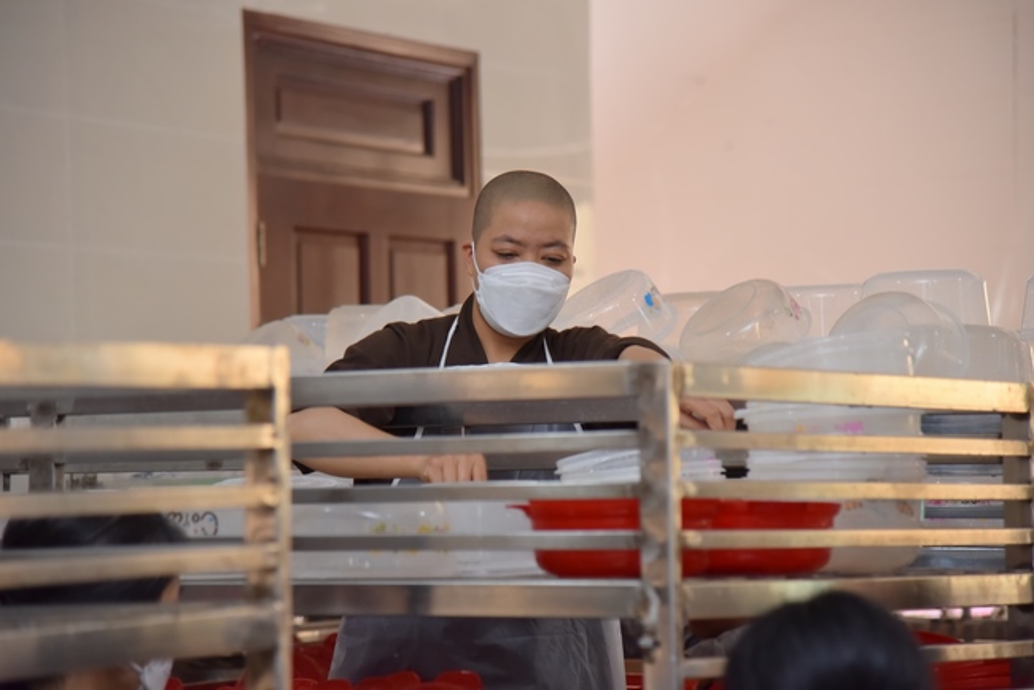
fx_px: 3448
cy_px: 345
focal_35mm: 120
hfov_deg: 17.1
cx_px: 517
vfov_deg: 11.4
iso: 1250
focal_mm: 120
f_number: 4
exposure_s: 1/100
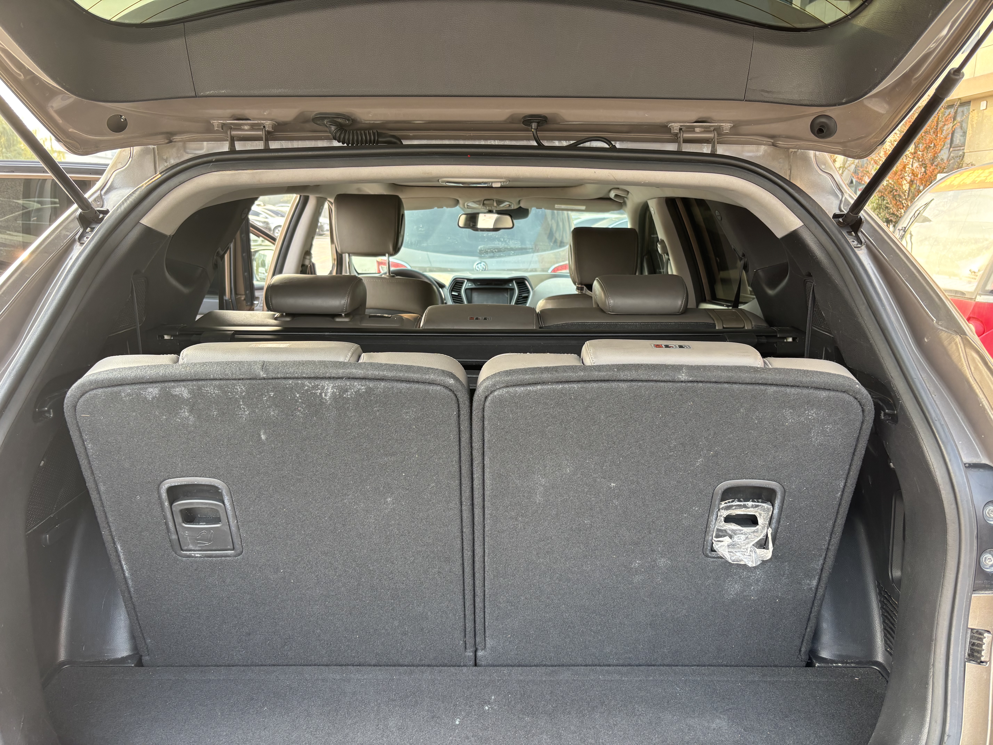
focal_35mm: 26
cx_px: 496
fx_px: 746
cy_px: 372
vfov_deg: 53.1
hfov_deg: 67.3
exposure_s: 1/121
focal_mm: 5.96
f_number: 1.6
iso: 80
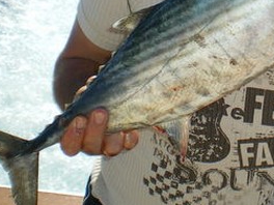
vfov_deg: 16.6
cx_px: 279
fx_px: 681
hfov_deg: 21.9
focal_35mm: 86
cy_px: -27
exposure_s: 1/500
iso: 50
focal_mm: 6.3
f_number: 4.6
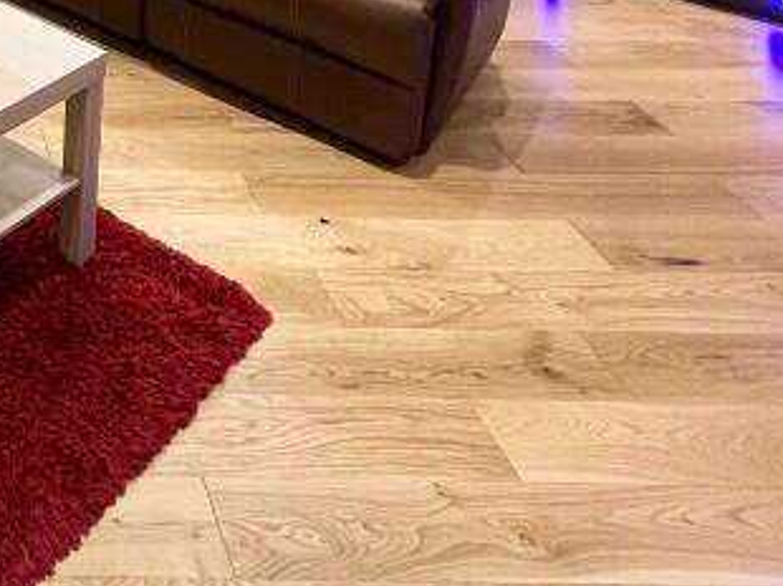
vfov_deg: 24.6
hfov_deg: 36.4
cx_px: -99
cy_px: -328
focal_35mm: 43
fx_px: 972
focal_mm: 1.57
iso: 160
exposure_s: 1/100
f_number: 1.8
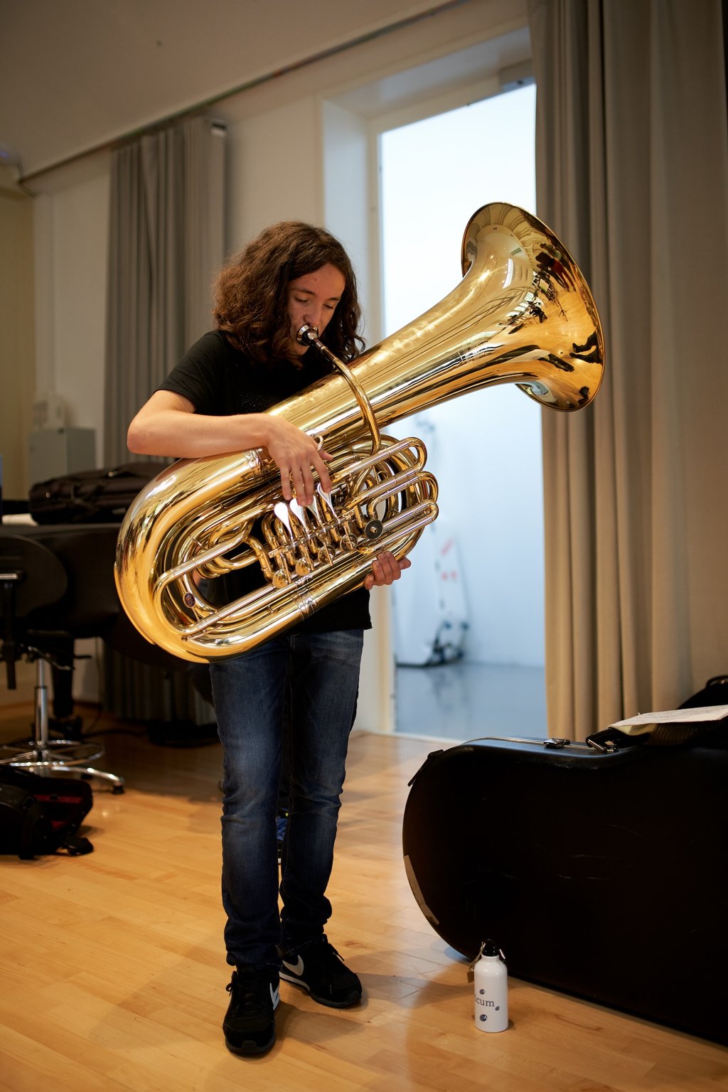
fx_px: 1062
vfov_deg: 54.4
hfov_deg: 37.9
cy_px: 546
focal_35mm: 35
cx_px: 364
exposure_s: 1/200
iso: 800
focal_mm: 35
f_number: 1.6
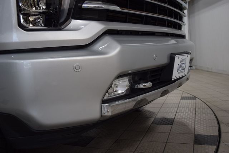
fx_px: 210
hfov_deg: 57.2
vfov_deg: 40.0
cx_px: 114
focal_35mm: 33
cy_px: 76
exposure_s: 1/60
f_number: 4
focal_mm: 22
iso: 400
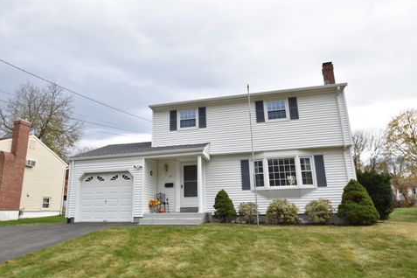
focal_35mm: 22
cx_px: 203
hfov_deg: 78.6
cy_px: 140
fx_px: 255
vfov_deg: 57.2
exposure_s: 1/320
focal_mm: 14
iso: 400
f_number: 9
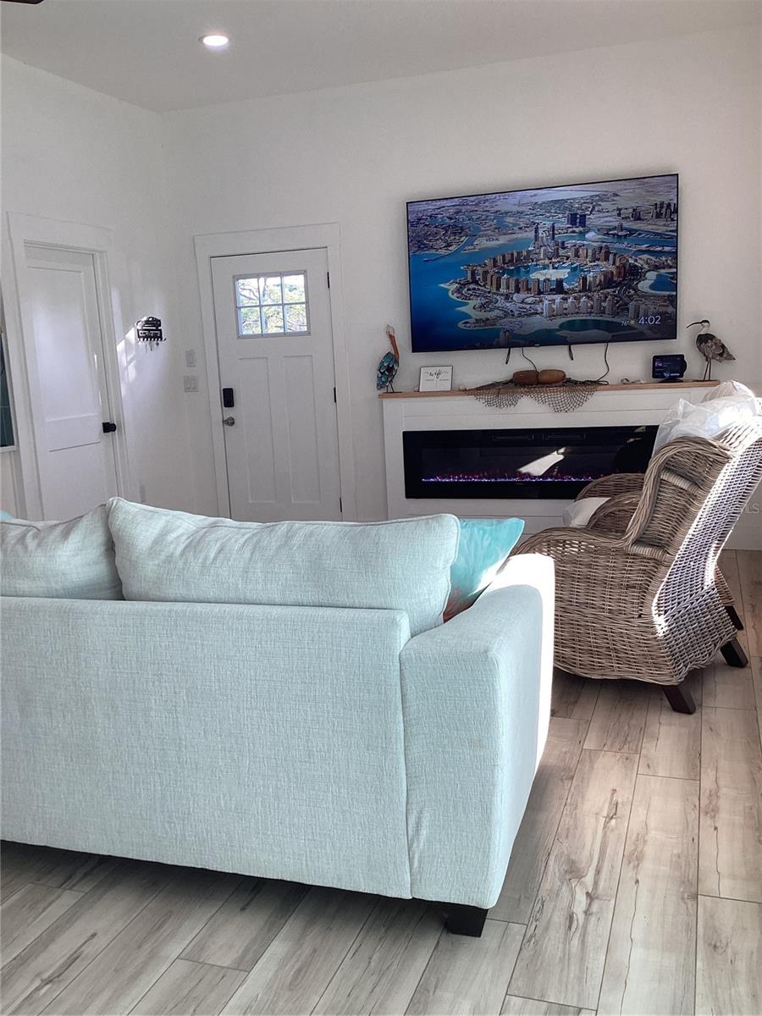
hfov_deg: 45.4
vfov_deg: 58.4
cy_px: 508
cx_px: 381
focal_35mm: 31
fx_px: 910
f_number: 2.4
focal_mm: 3.3
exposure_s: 1/120
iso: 32
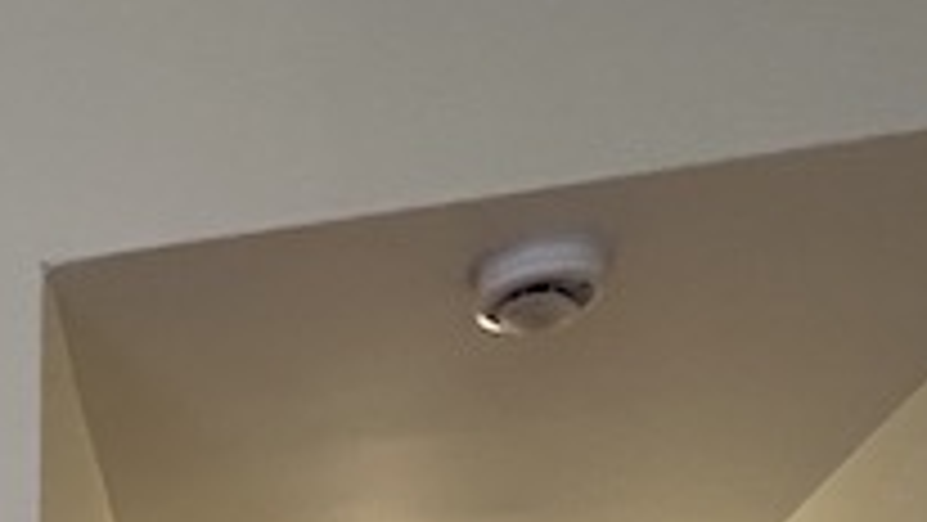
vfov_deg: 14.2
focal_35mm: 55
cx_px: -94
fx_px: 1352
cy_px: 1274
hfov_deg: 33.1
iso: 125
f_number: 1.8
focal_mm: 1.57
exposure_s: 1/60
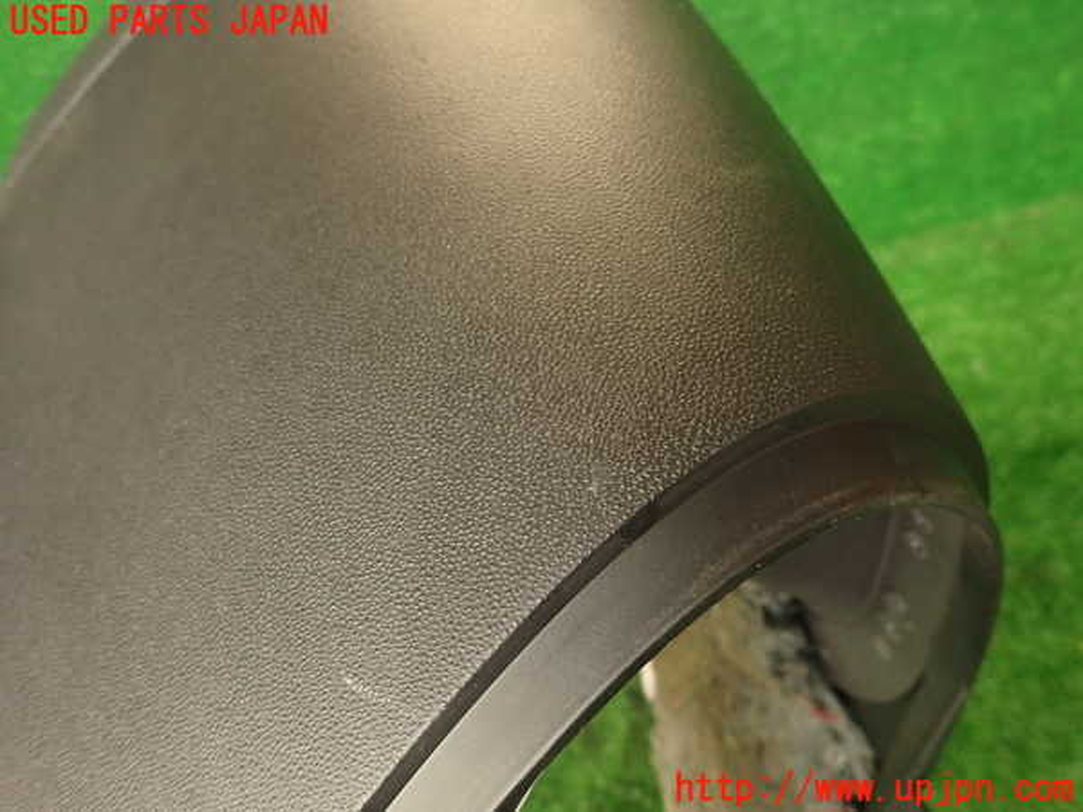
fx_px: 782
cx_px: 542
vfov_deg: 54.9
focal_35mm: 25
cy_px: 406
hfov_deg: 69.4
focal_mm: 4.5
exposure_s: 1/40
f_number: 2
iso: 200
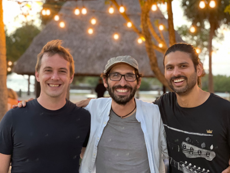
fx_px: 425
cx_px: 115
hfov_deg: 30.3
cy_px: 86
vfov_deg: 22.9
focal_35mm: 64
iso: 640
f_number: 2.2
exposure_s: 1/15
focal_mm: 7.5
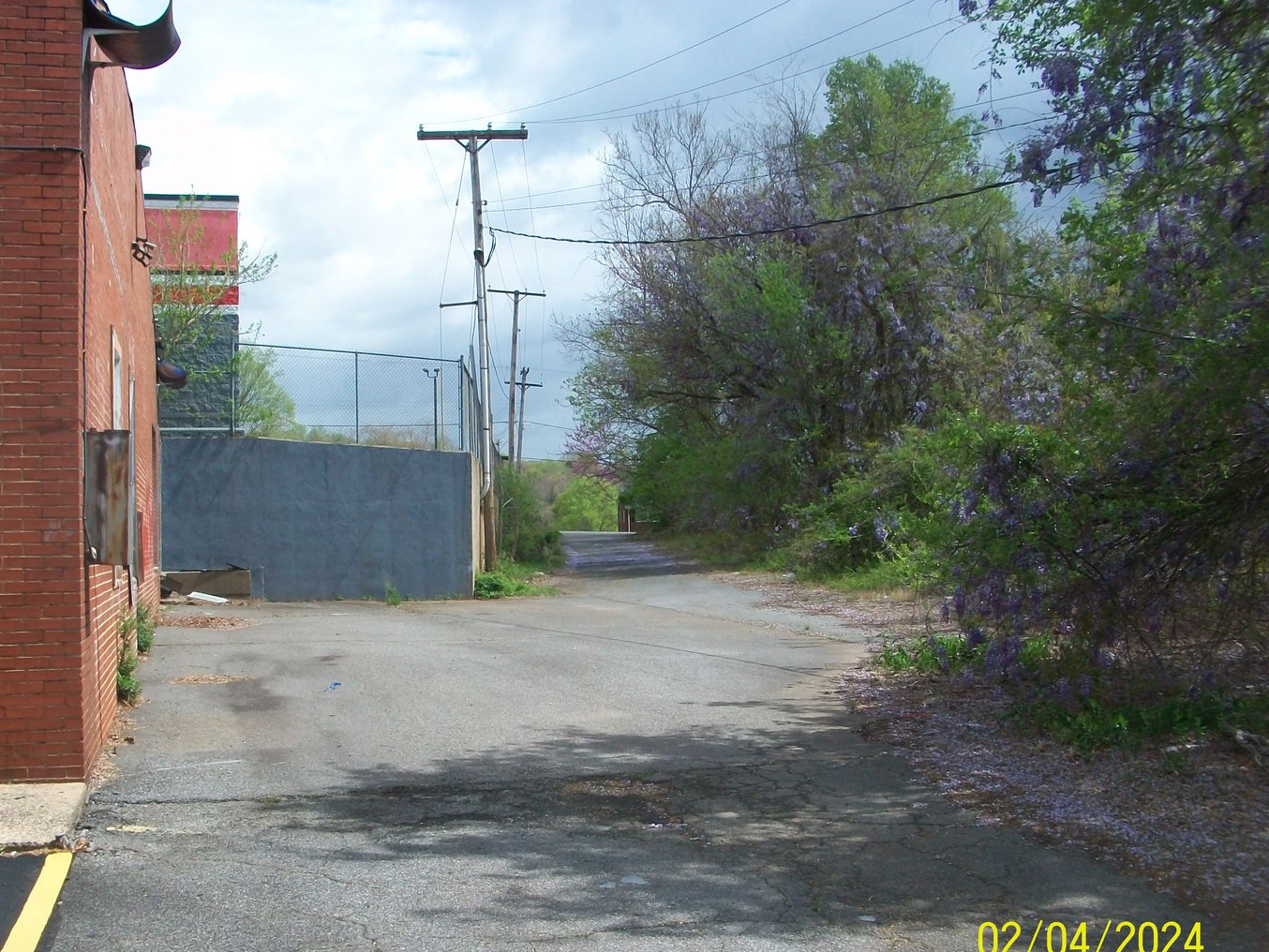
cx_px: 567
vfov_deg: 37.7
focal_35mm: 38
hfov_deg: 48.9
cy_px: 527
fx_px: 1393
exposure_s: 1/400
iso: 80
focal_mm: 5.7
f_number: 5.5
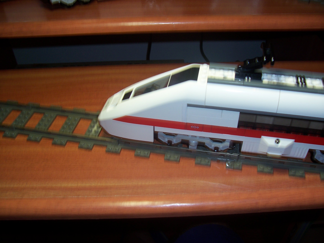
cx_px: 162
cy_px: 122
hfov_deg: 54.0
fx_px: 318
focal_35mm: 34
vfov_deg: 41.8
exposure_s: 1/60
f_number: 2.7
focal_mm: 5.6
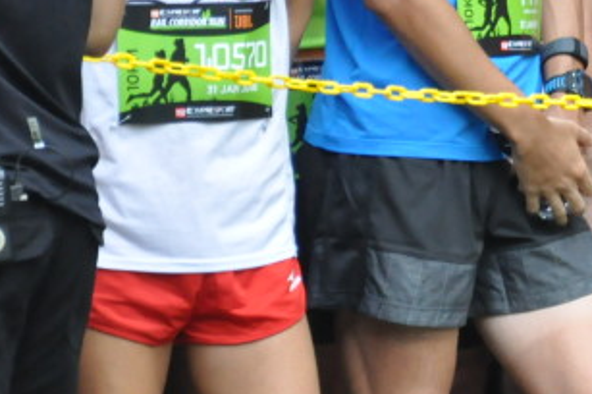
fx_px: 8619
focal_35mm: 525
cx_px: 931
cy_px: 8
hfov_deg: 3.9
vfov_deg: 2.6
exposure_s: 1/200
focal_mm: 105
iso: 1800
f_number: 5.6
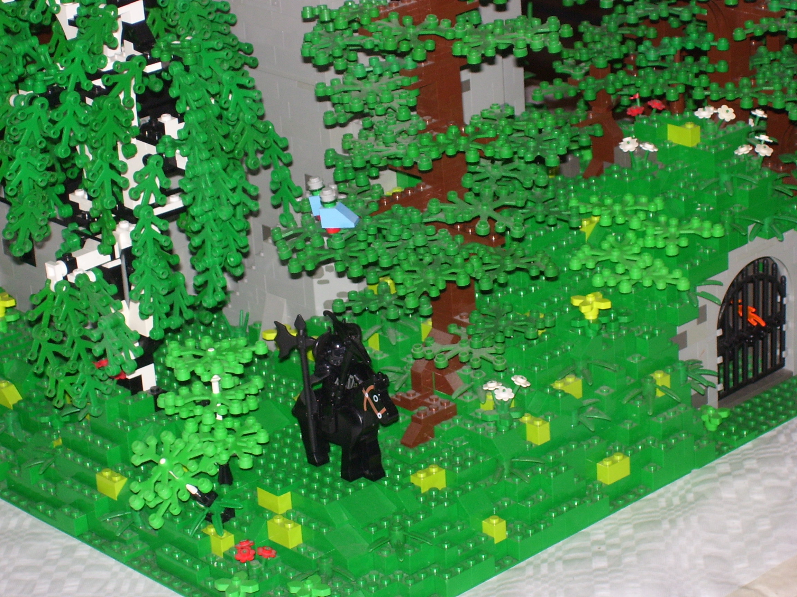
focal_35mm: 108
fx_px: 2487
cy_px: 298
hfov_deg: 18.2
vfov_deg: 13.7
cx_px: 398
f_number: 4.6
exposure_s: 1/90
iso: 125
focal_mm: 18
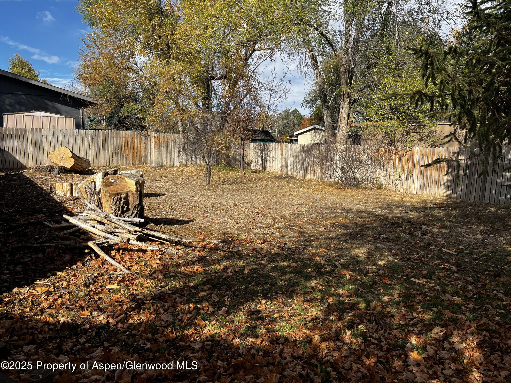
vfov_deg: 53.1
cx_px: 256
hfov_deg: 67.3
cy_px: 192
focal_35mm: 26
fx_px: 384
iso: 50
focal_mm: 5.1
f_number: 1.6
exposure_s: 1/2410
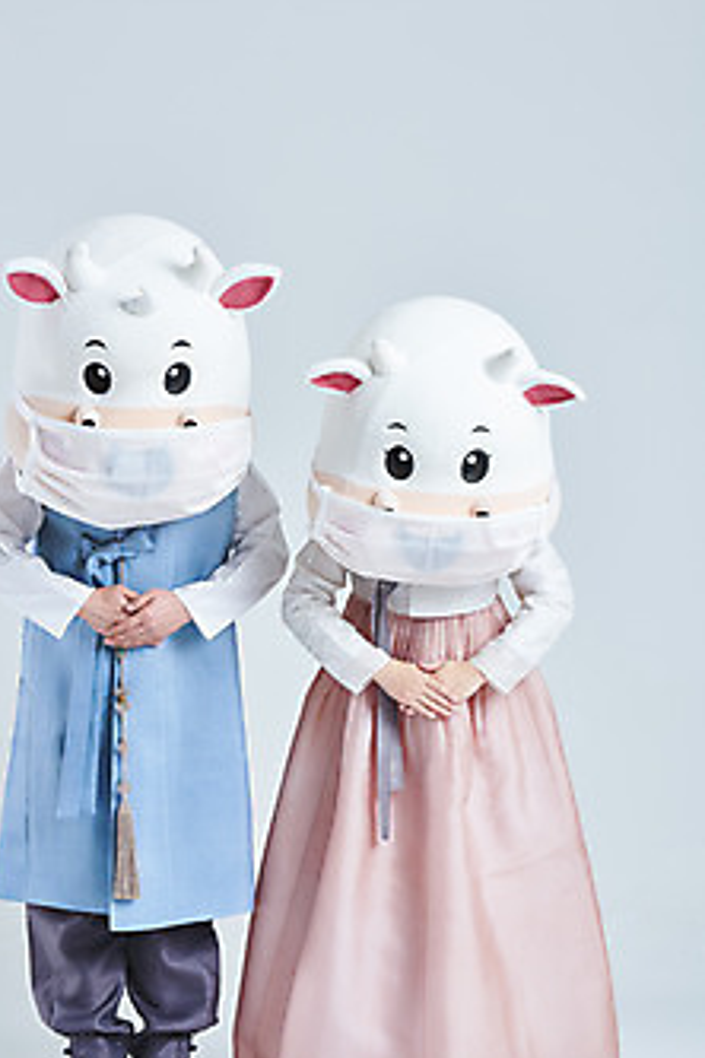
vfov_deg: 22.6
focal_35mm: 90
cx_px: 287
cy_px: 594
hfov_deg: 15.2
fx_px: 2644
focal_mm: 75
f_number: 14
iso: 100
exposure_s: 1/125
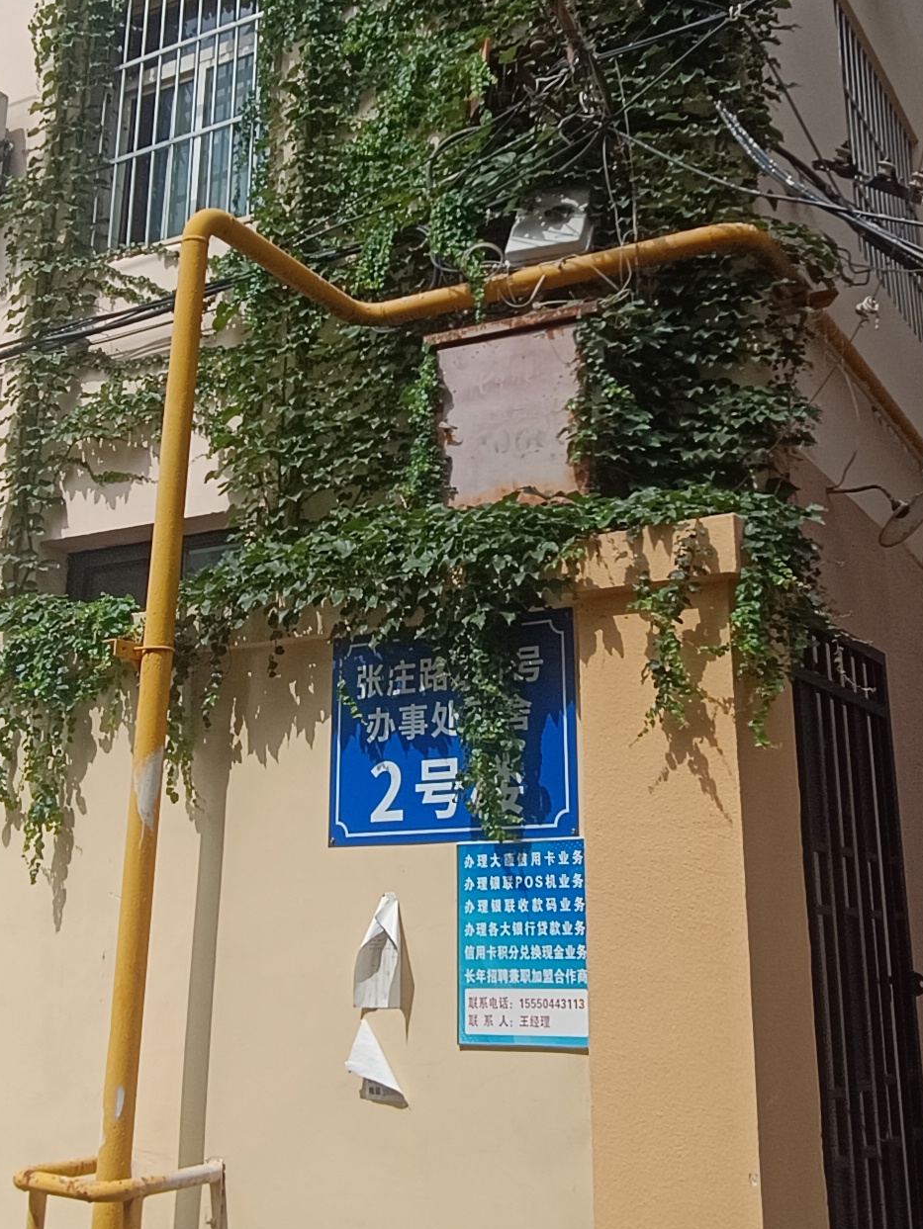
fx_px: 1492
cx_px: 495
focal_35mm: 42
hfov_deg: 34.4
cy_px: 426
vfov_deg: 44.2
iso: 52
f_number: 2.2
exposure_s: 1/1083
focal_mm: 1.66
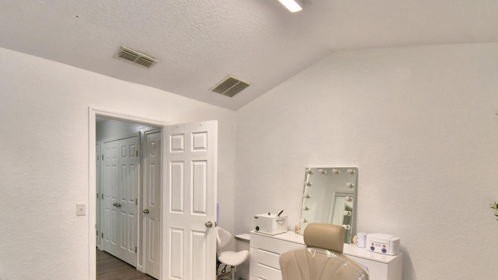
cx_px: 252
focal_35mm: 19
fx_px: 251
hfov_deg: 89.6
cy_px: 186
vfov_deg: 57.1
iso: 360
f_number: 4.5
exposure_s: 1/125
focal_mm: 10
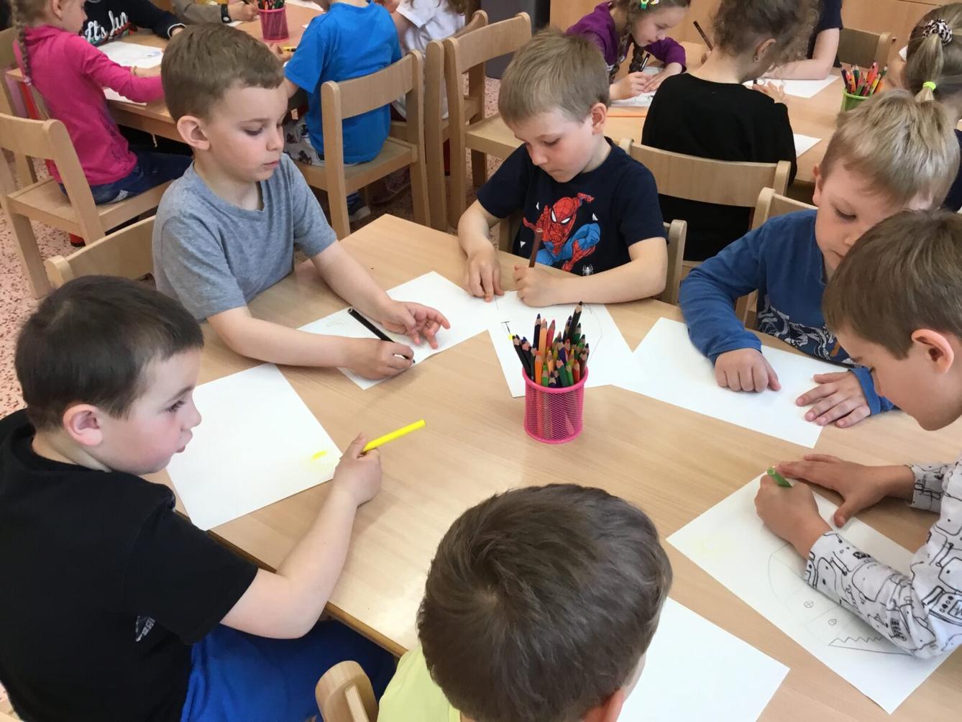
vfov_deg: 45.5
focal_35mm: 31
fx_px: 862
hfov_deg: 58.3
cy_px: 361
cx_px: 481
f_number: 2.4
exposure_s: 1/33
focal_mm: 3.3
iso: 40
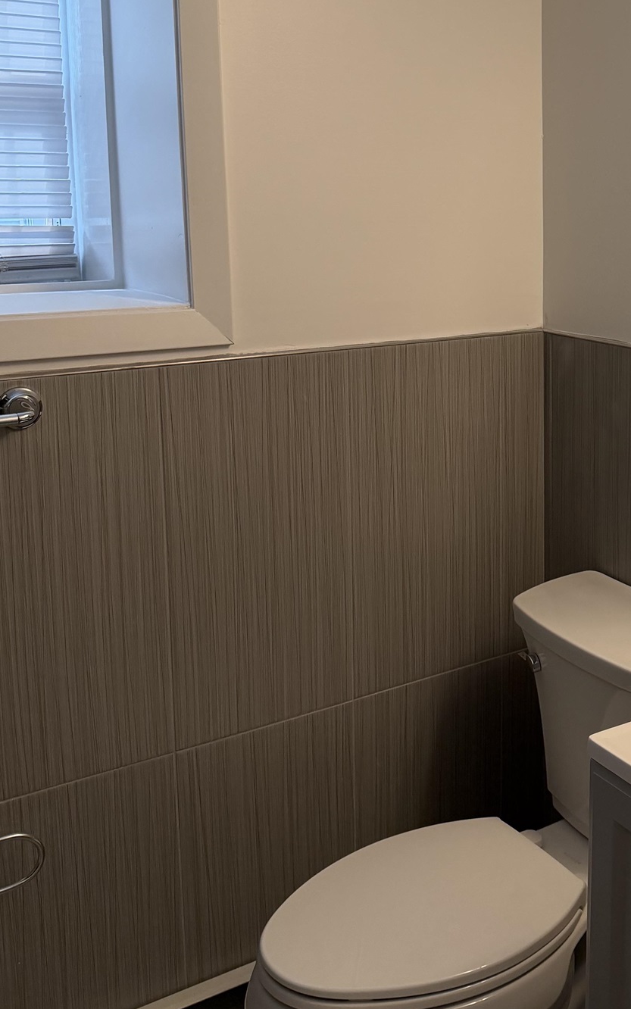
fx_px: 1210
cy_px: 371
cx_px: 605
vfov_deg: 44.8
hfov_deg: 27.8
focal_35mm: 44
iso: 200
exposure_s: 1/182
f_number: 1.78
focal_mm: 6.76
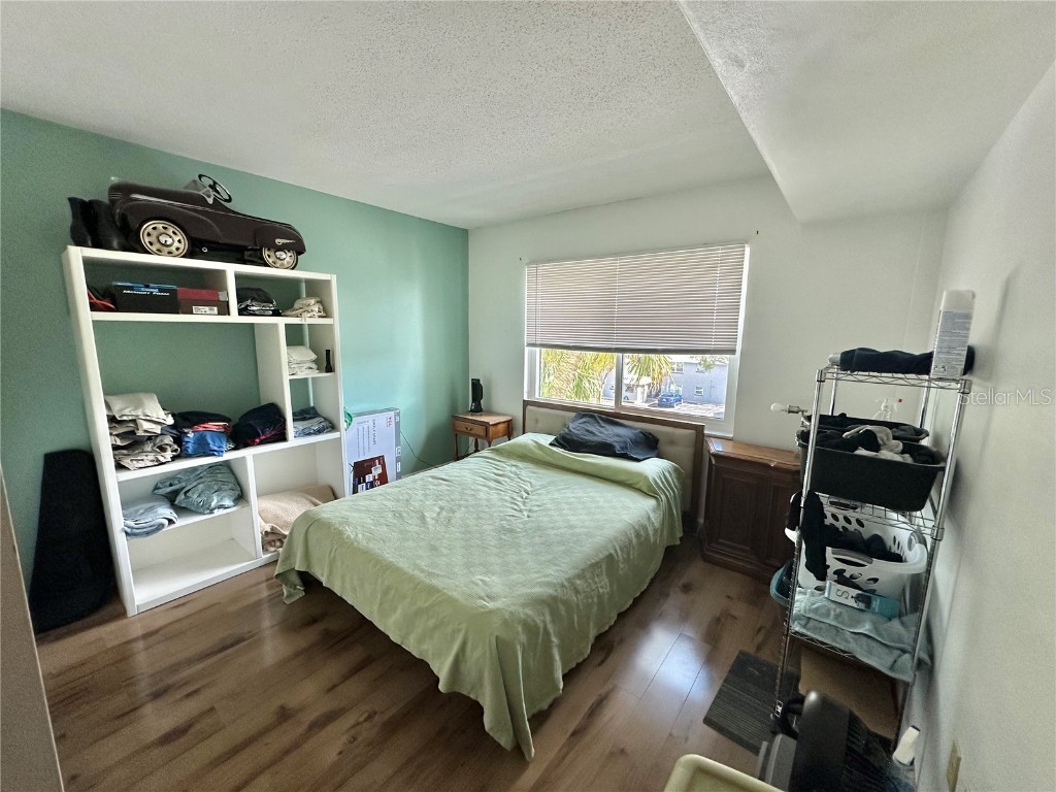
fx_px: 427
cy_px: 396
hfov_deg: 102.1
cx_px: 528
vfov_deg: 85.7
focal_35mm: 14
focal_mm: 2.22
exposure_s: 1/120
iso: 160
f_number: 2.2
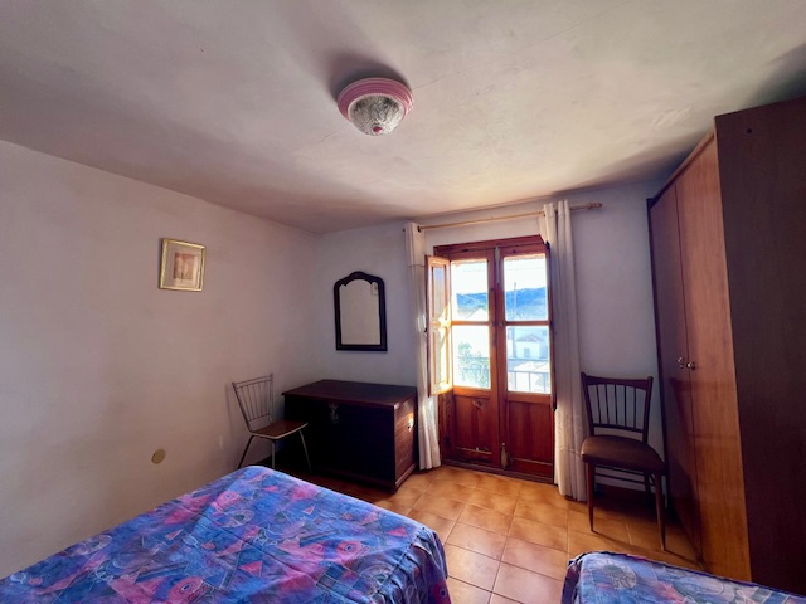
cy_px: 302
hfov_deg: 106.2
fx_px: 303
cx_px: 403
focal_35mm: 13
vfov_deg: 89.9
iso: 32
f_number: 1.8
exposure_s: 1/99
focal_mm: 1.57
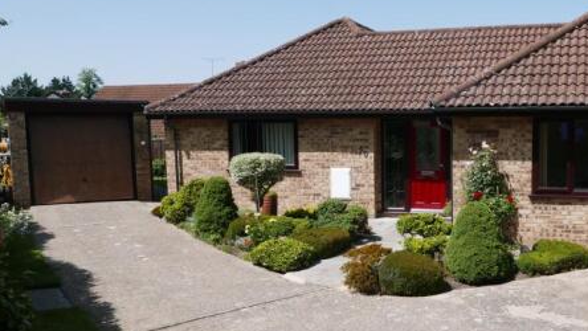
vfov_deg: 32.0
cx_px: 422
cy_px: 185
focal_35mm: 37
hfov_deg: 52.2
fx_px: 577
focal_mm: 10.9
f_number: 5.6
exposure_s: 1/800
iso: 200
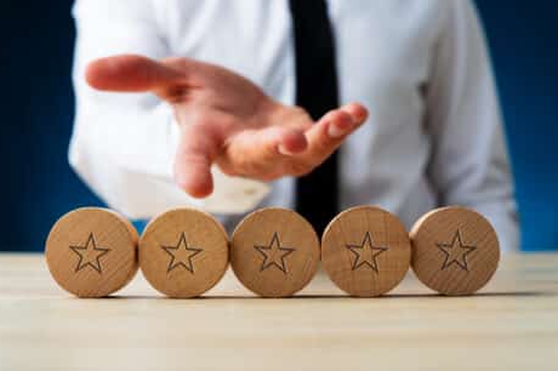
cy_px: 181
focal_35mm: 62
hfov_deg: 32.4
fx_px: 960
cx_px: 275
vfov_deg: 21.9
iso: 100
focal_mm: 57
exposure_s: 1/160
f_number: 8
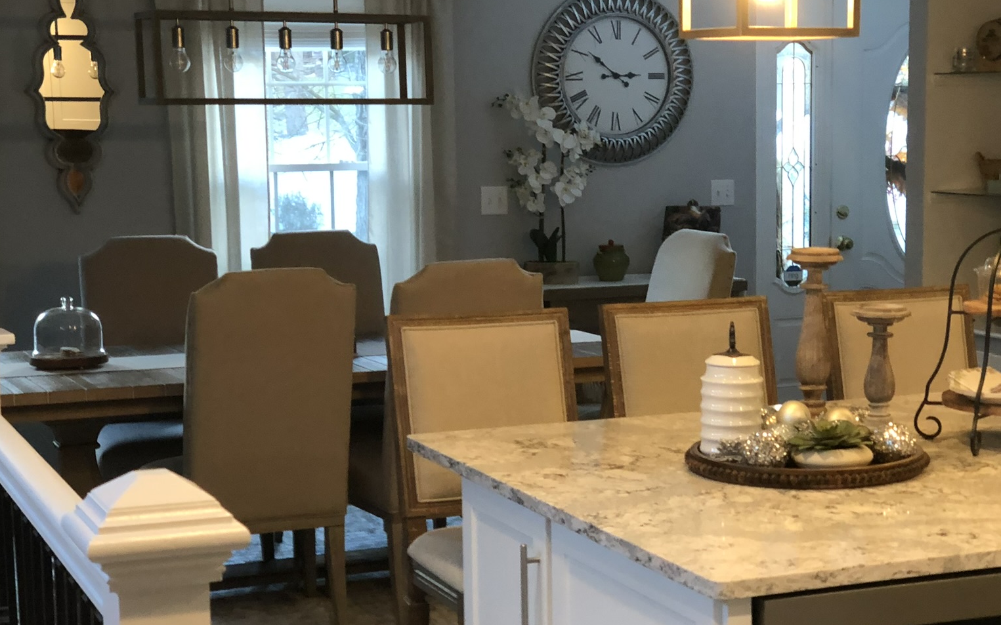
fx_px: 2019
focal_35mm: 74
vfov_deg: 17.6
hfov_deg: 27.8
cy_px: 358
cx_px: 586
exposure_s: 1/30
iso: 100
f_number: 2.4
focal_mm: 6
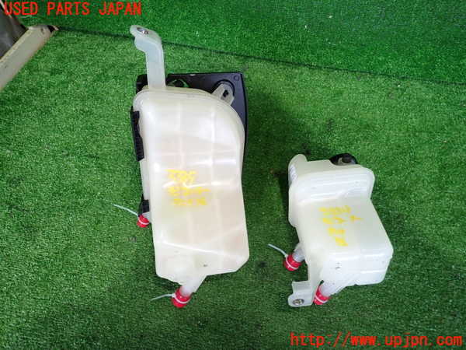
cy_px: 175
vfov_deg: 54.9
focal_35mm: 25
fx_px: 337
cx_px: 233
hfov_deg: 69.4
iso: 200
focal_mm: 4.5
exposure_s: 1/30
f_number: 2
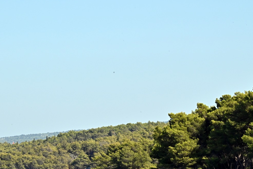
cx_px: 172
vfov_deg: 4.9
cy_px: 124
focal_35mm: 282
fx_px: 1983
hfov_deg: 7.3
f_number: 29
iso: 640
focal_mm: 185
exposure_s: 1/200
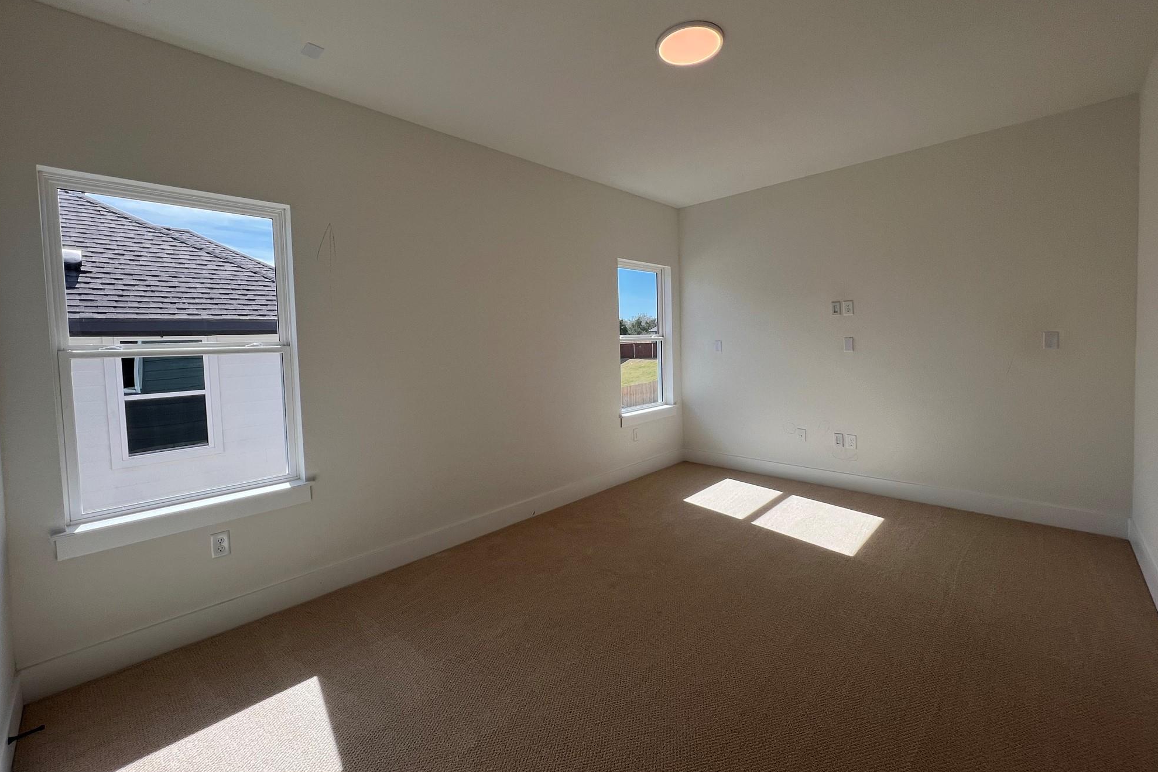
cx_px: 582
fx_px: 450
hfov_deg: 104.2
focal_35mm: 14
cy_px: 359
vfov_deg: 81.1
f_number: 1.8
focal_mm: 1.57
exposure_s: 1/405
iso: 32
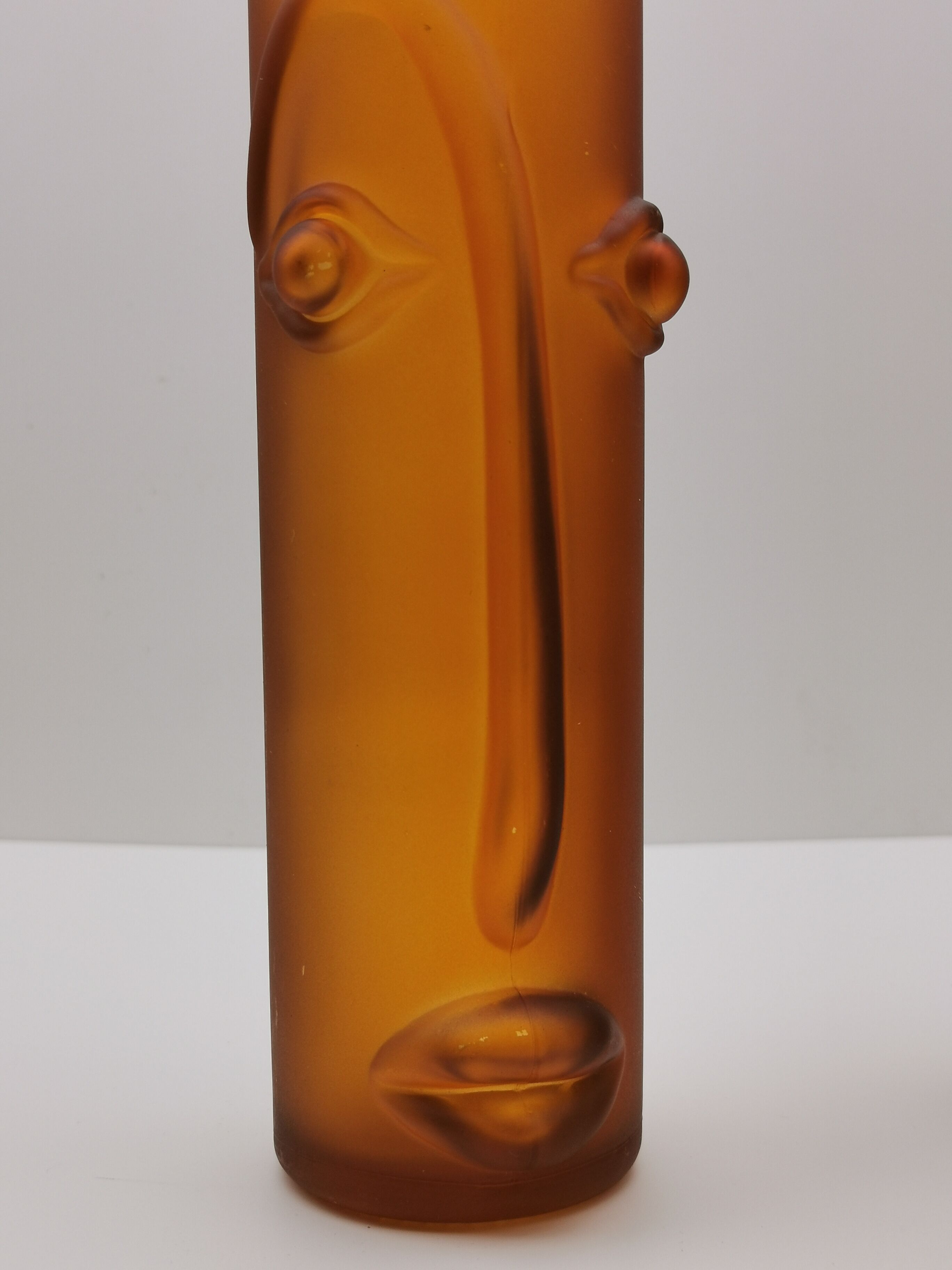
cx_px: 476
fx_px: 1833
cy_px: 635
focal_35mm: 50
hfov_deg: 29.1
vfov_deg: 38.2
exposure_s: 1/850
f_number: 1.8
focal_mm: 5.58
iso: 50
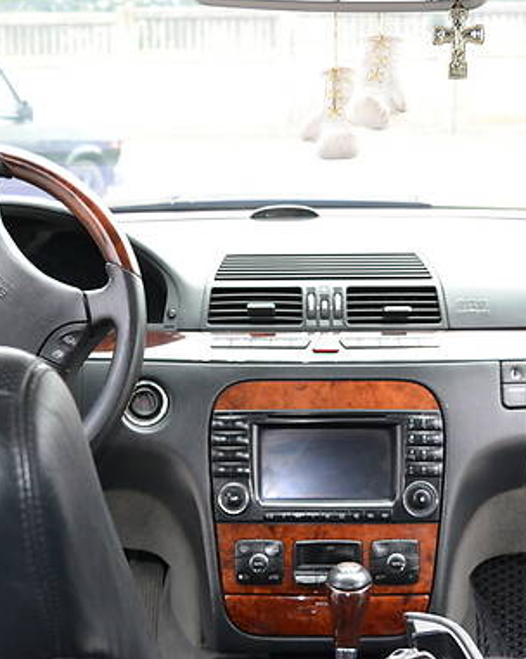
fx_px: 1384
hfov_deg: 21.5
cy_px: 432
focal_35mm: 71
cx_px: 185
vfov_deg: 26.7
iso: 800
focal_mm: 24
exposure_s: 1/60
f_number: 5
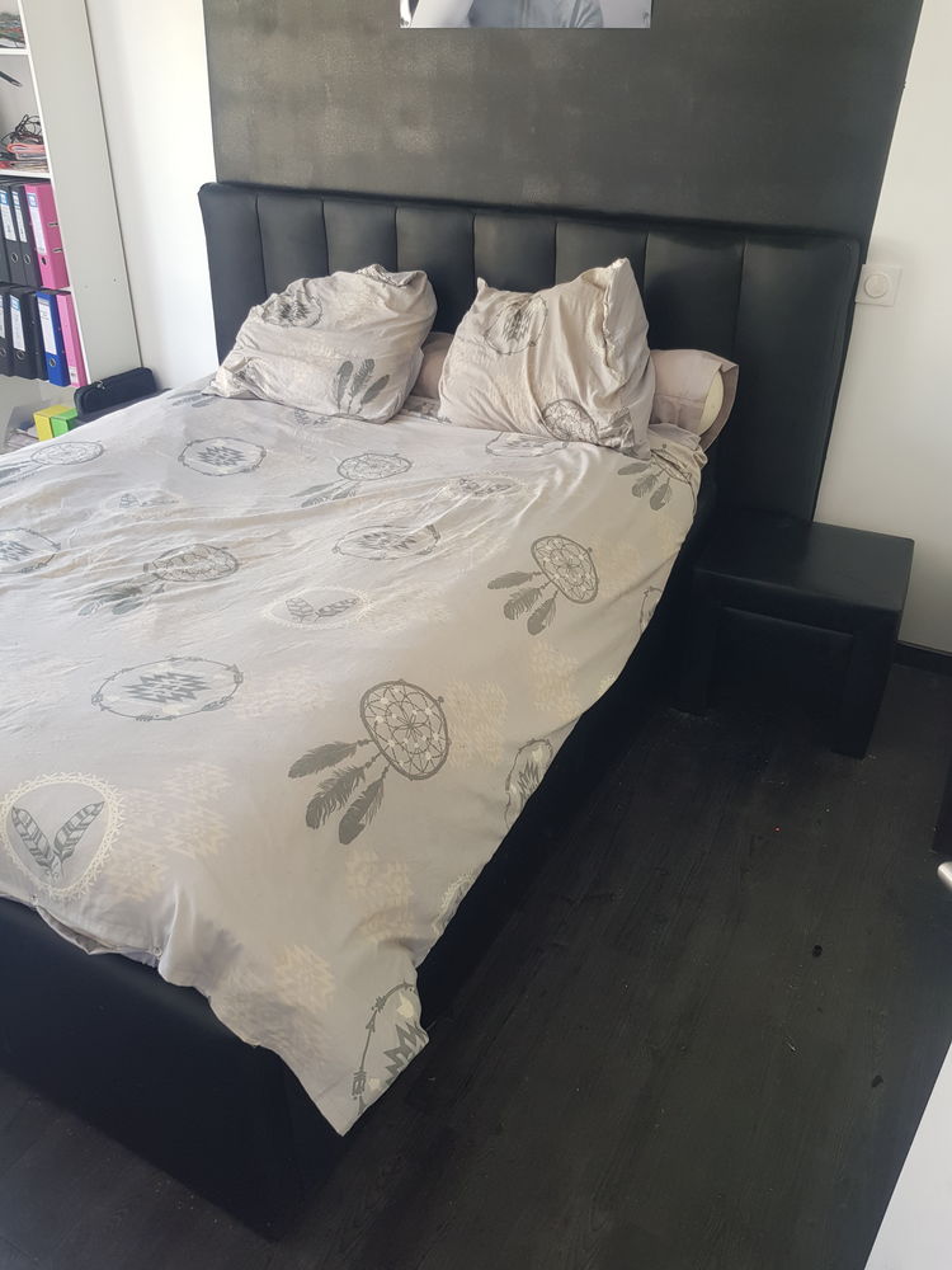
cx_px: 476
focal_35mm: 26
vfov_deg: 67.3
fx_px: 953
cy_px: 635
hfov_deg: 53.1
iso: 64
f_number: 1.7
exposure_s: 1/50
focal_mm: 4.3
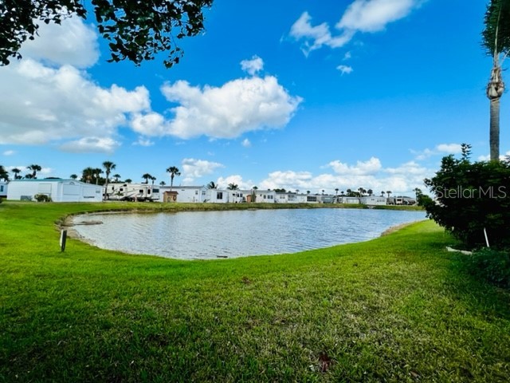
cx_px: 255
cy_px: 192
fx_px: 192
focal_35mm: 13
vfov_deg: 89.9
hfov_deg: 106.2
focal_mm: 1.57
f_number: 1.8
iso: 32
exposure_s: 1/2096
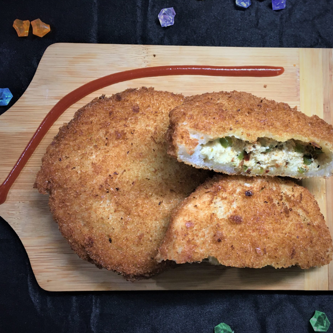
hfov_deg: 47.1
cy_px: 166
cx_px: 191
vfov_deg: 47.2
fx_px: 381
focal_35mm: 35
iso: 125
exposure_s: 1/33
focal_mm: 4.15
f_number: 2.2
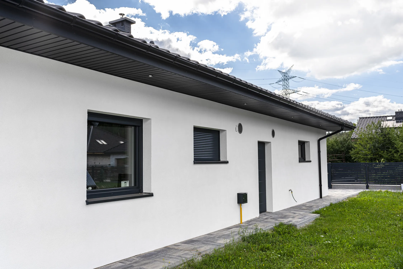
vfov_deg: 37.9
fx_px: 392
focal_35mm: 35
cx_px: 202
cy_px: 134
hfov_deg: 54.4
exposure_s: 1/160
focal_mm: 35
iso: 100
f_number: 8
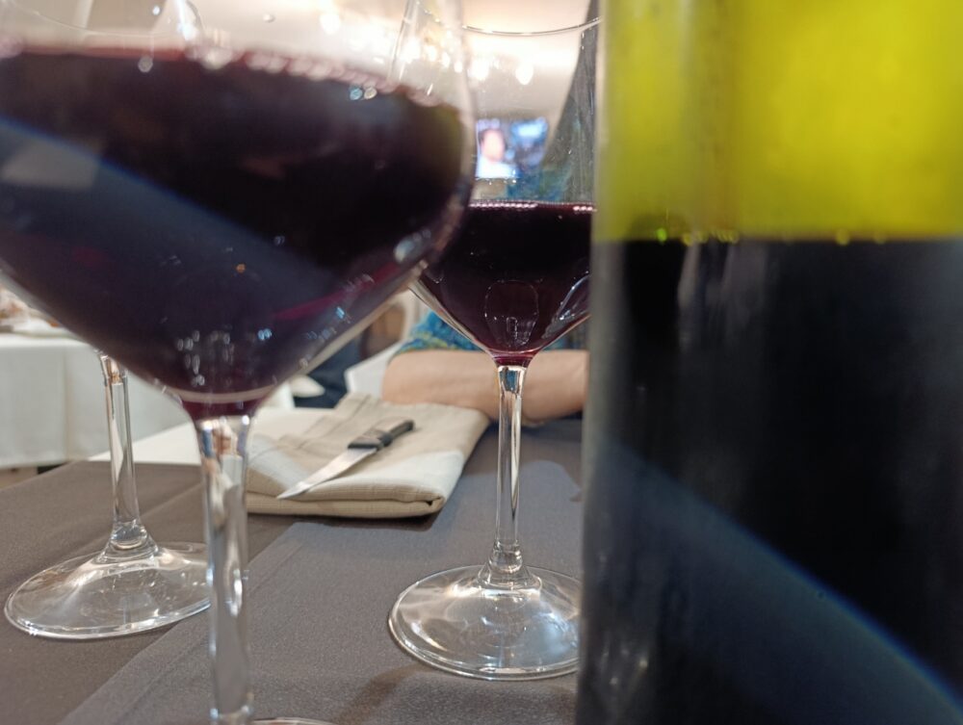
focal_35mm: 23
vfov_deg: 59.0
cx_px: 482
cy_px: 362
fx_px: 641
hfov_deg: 73.8
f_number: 1.65
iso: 1244
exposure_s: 1/33.3
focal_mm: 6.11
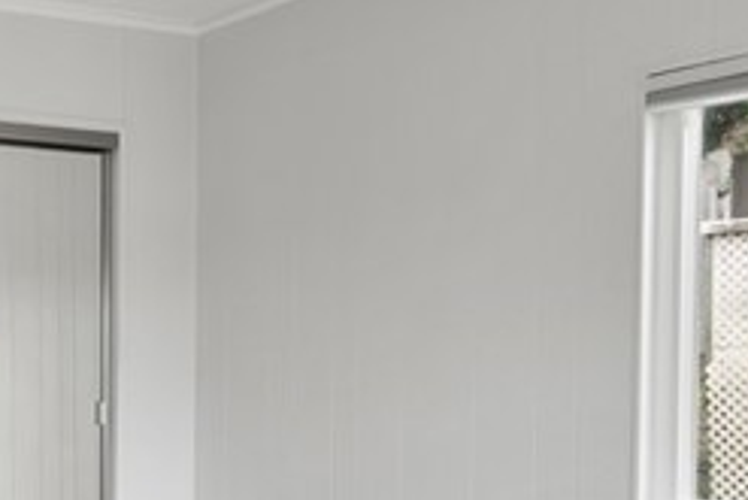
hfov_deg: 28.3
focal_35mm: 58
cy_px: 350
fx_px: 1206
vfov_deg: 23.3
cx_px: -227
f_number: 8
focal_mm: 14
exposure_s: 1/5
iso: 100
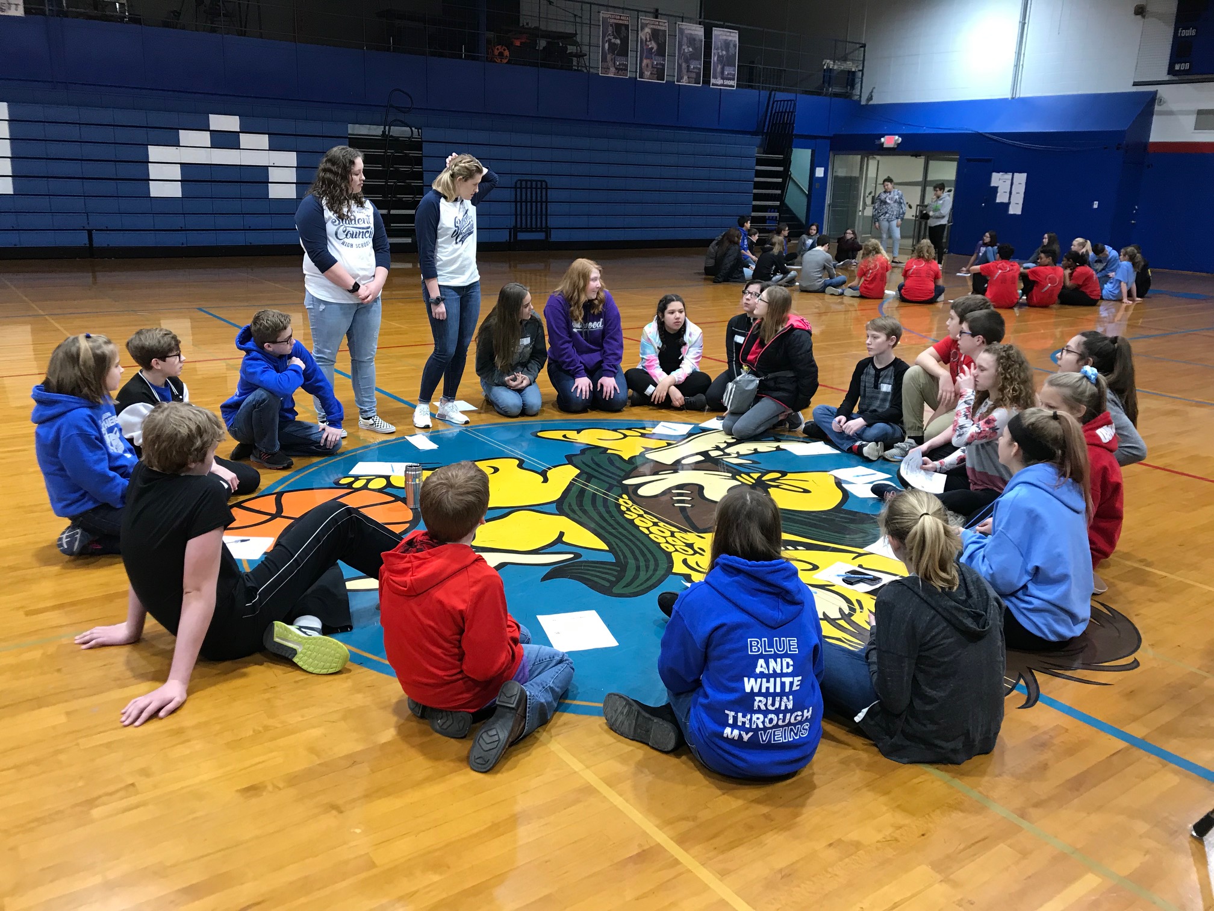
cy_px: 456
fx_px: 982
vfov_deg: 49.7
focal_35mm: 28
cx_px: 607
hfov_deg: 63.4
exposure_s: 1/24
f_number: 1.8
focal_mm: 3.99
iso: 32
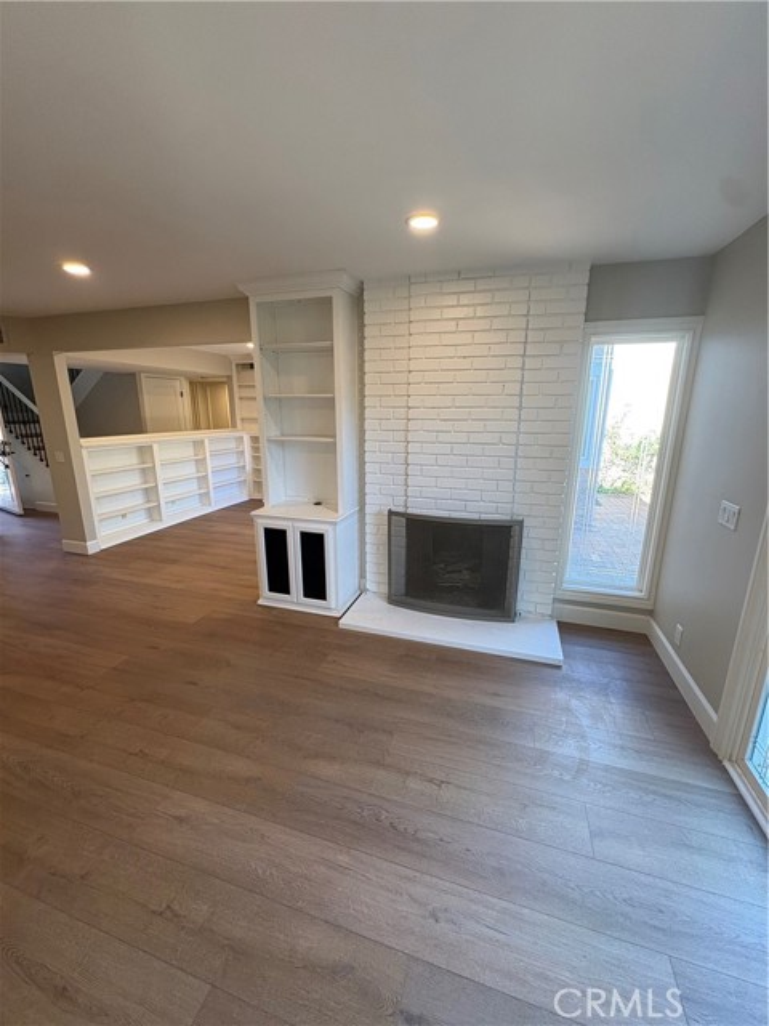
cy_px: 513
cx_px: 384
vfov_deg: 102.1
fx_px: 415
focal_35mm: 14
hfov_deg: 85.7
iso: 200
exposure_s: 1/120
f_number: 2.2
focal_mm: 2.22
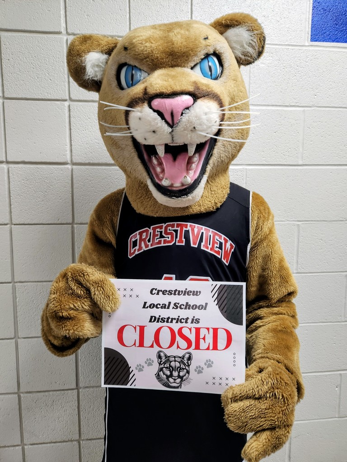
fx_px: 307
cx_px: 174
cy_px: 231
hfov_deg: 58.9
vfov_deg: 73.9
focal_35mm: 23
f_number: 1.8
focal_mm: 5.4
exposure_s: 1/120
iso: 160
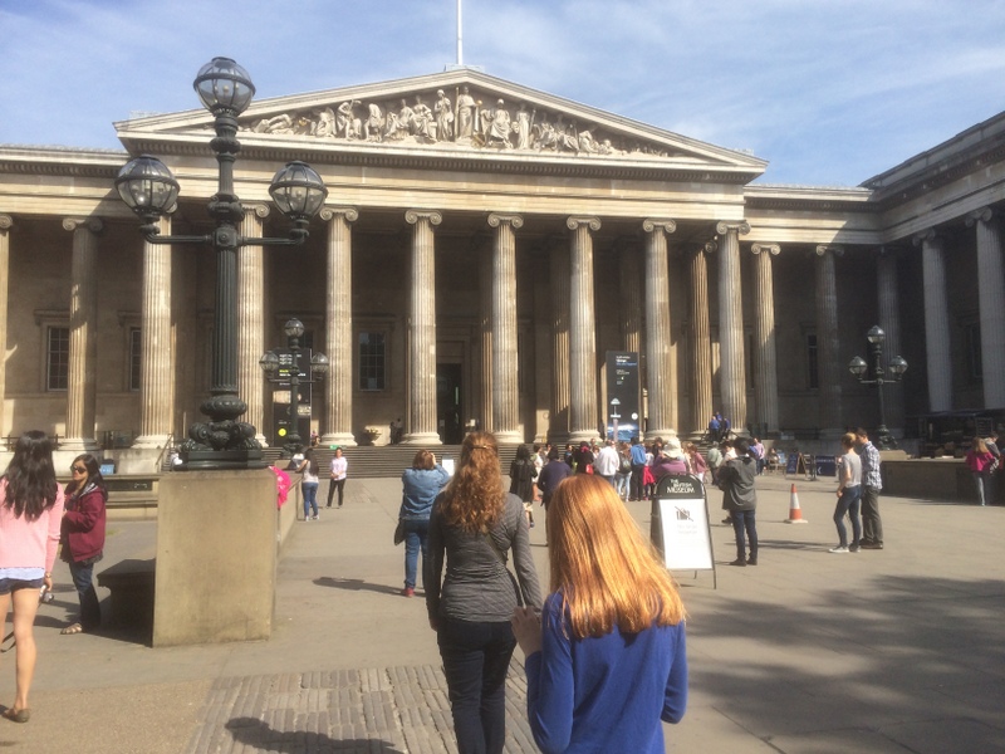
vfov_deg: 46.8
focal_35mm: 30
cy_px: 377
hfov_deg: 60.0
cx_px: 502
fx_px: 871
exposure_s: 1/1709
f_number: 2.2
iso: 32
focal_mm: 4.12
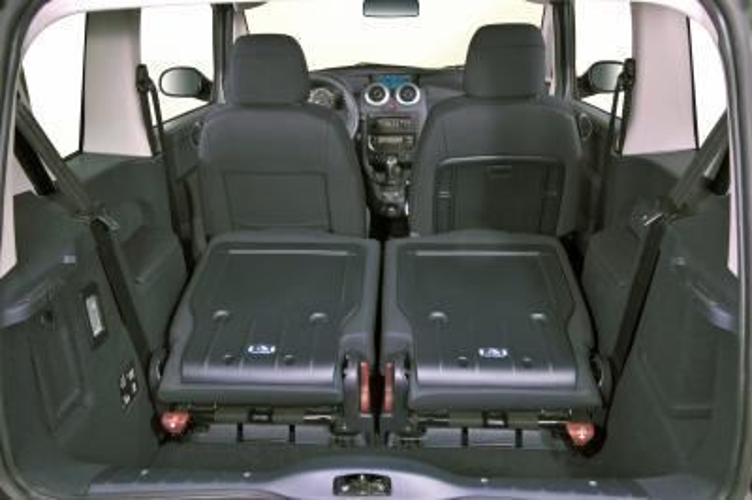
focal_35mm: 28
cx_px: 376
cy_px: 250
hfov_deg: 64.6
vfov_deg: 45.6
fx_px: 595
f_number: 11
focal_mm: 19
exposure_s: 1/13
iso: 200
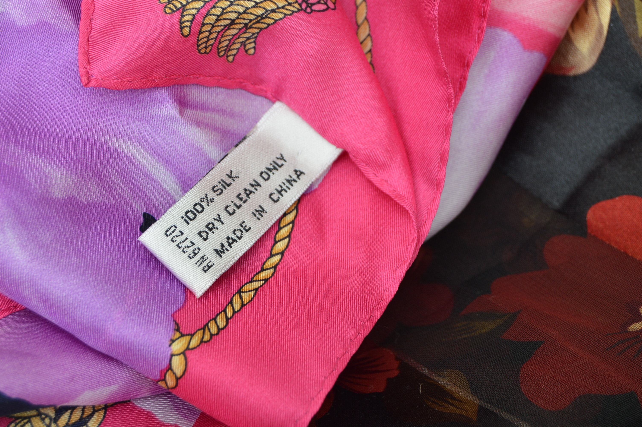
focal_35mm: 78
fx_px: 1390
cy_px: 214
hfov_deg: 26.0
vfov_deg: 17.5
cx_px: 321
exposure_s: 1/160
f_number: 5.6
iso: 200
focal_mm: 52
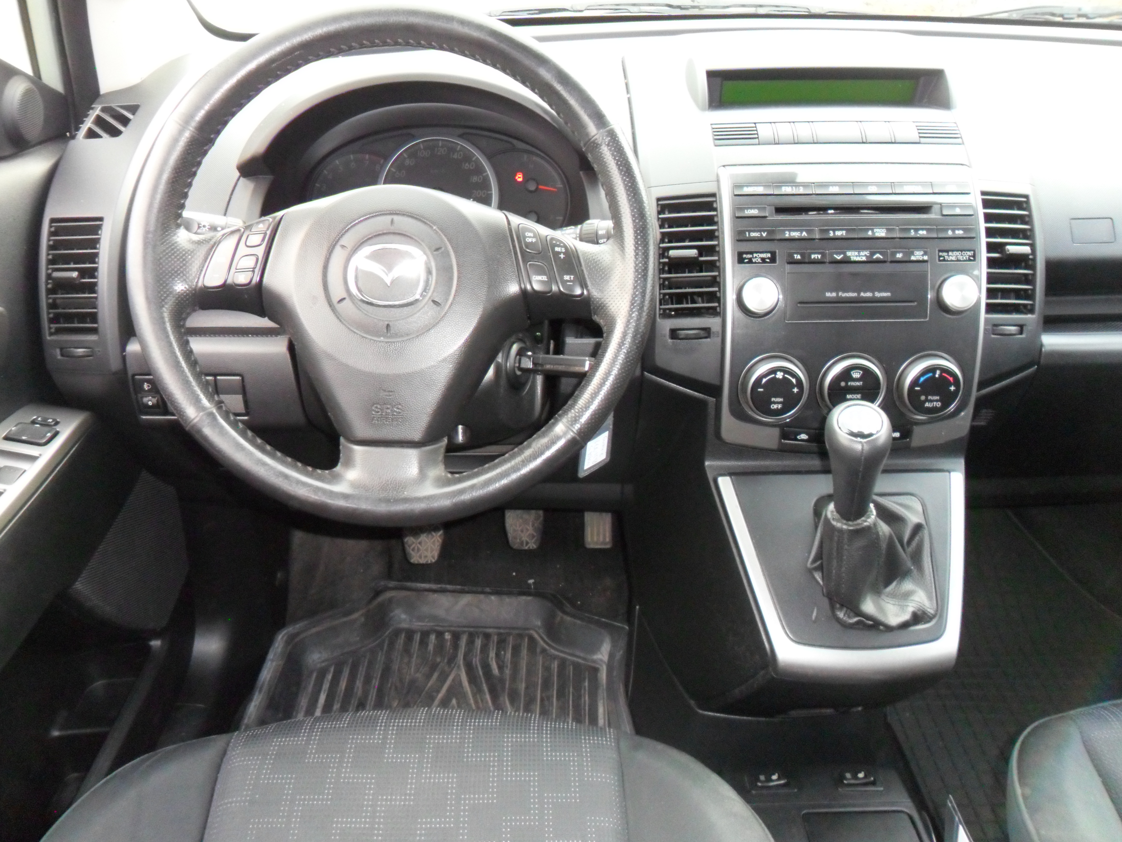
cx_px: 561
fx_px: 875
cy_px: 421
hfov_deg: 65.3
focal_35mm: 27
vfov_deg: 51.4
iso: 320
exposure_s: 1/45
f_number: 3.5
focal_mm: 4.9
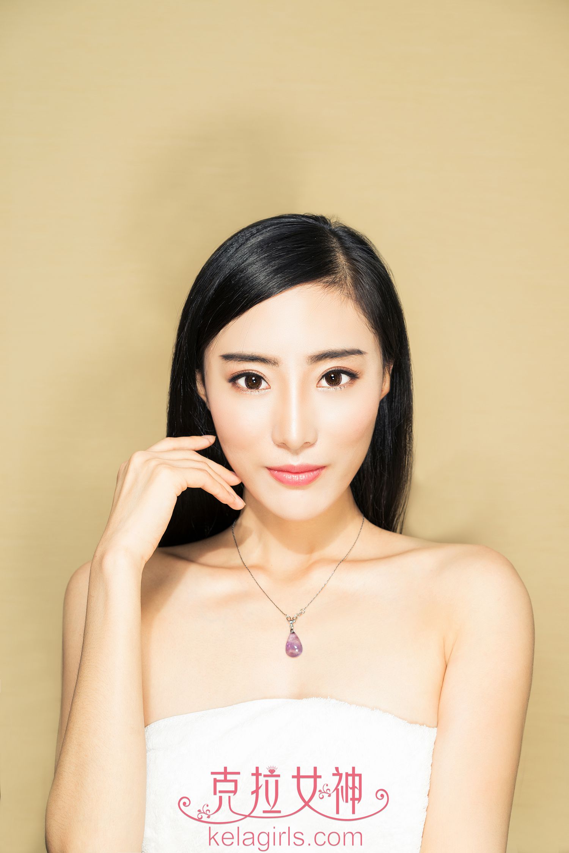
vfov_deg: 36.2
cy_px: 426
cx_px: 284
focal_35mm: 55
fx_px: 1303
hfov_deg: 24.6
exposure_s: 1/60
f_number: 6.3
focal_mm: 55
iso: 100
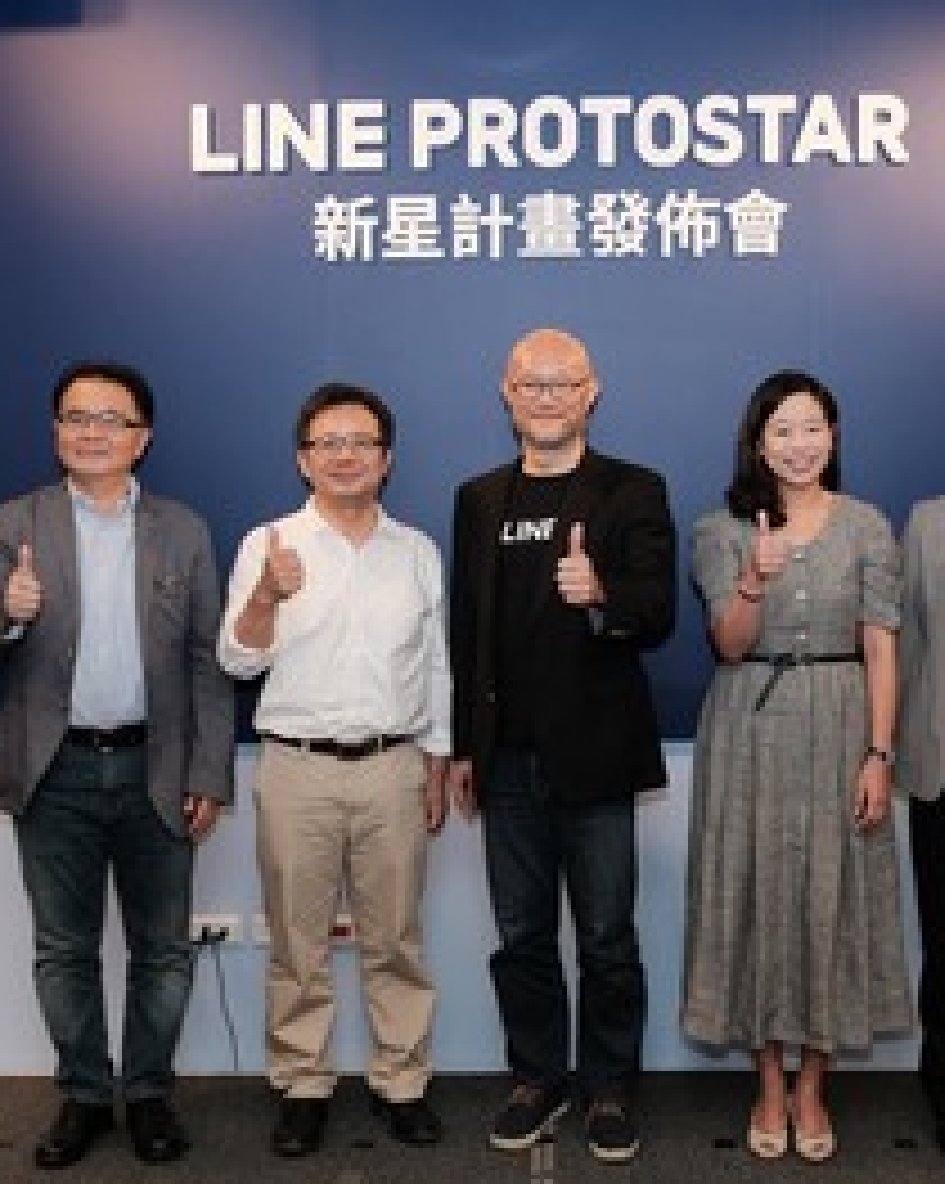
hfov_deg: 30.2
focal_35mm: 50
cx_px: 549
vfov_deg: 37.4
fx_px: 1750
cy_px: 592
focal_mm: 23.4
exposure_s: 1/125
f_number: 3.2
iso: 800
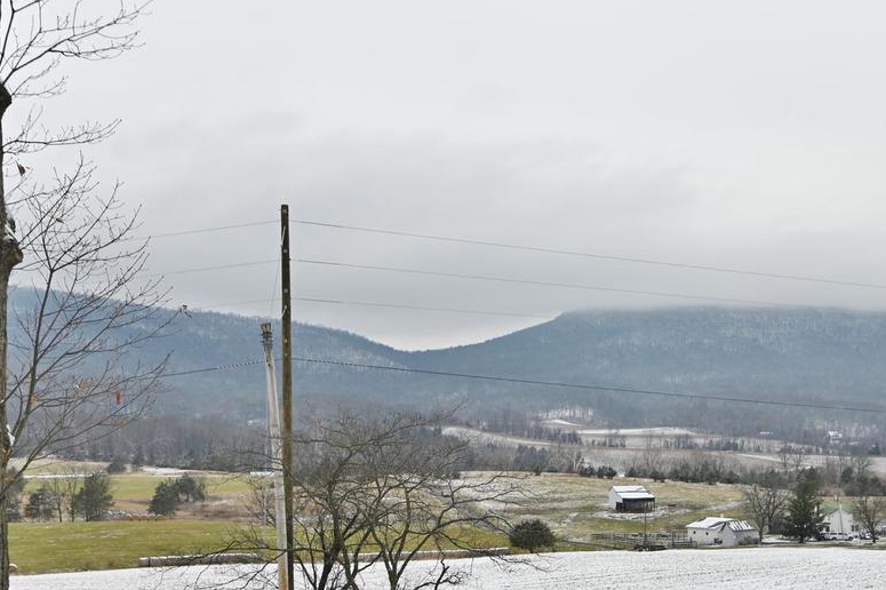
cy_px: 445
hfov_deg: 38.0
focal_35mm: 52
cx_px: 550
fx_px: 1279
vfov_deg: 25.6
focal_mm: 28
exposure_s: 1/250
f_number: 5.6
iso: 100
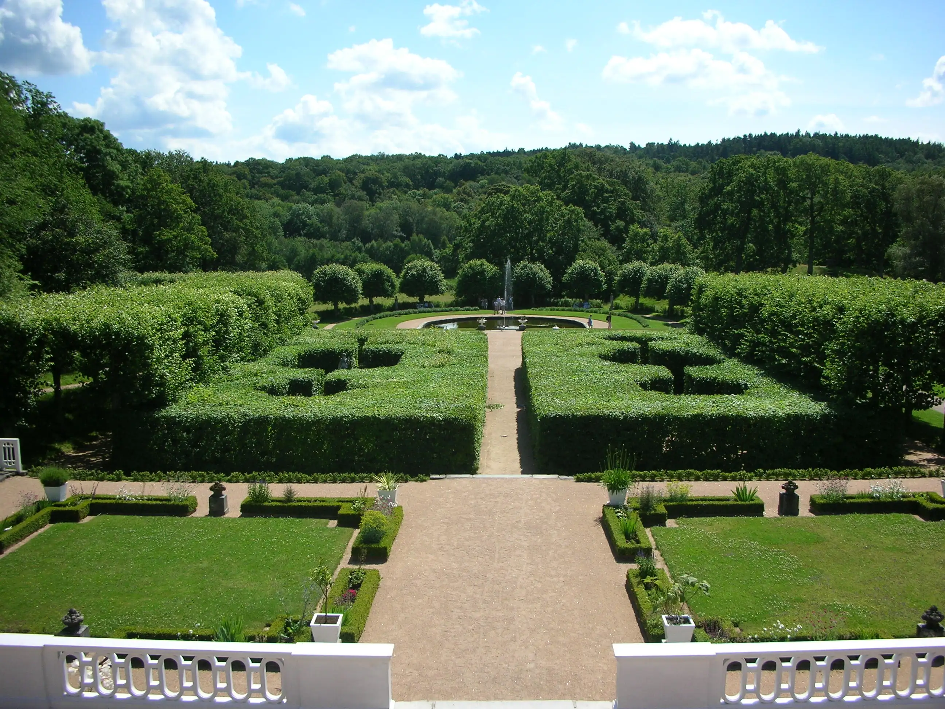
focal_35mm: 35
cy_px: 354
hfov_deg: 52.6
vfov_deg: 40.7
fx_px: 955
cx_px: 472
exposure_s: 1/97.7
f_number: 8.5
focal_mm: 5.8
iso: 50
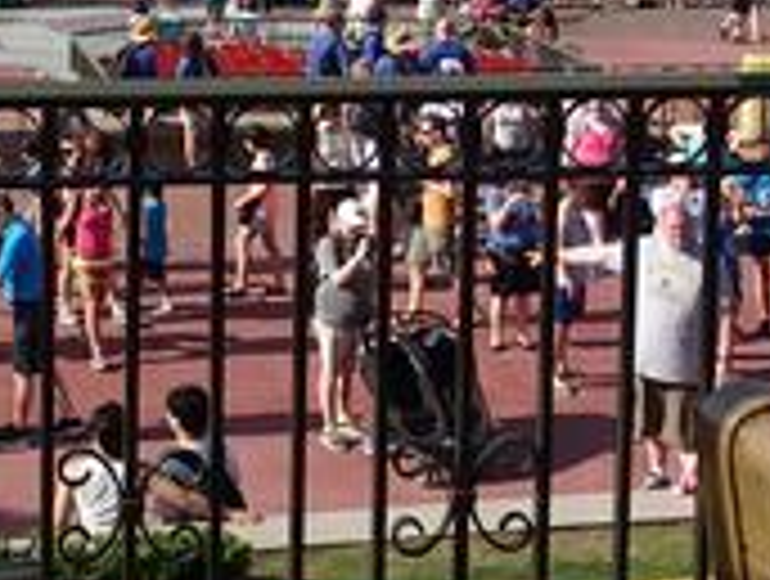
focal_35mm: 92
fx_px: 2051
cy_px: -117
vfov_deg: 15.5
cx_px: -90
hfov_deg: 20.2
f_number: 3.5
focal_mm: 6.4
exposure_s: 1/1000
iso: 100
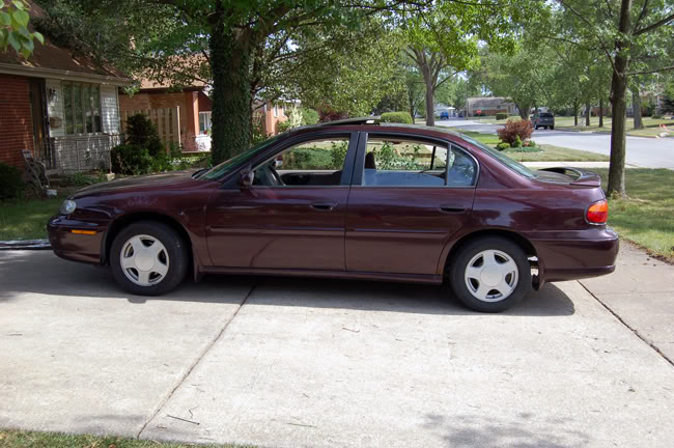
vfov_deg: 34.1
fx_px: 729
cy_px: 224
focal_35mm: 39
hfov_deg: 49.6
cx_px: 337
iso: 200
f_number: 7.1
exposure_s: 1/200
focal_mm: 26
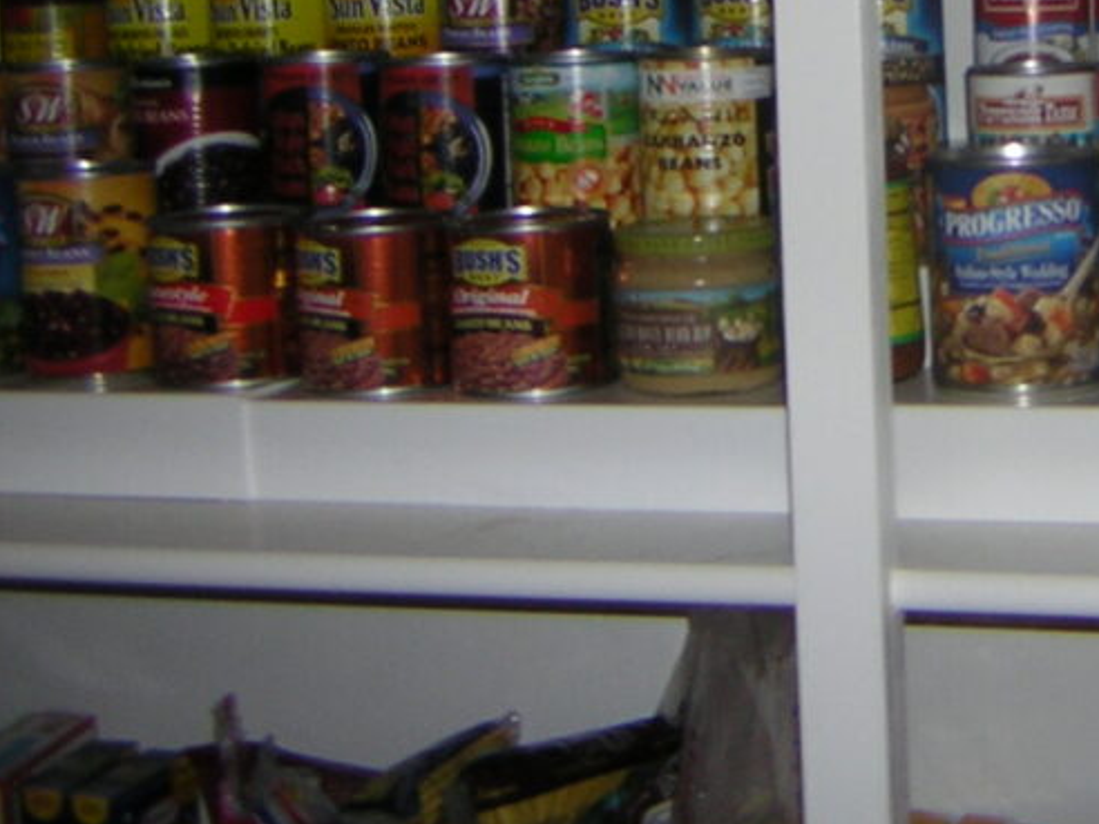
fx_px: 2381
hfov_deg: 24.8
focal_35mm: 75
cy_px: -27
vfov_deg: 19.0
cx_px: 1086
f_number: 2.6
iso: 50
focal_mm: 4.7
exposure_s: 1/60.1
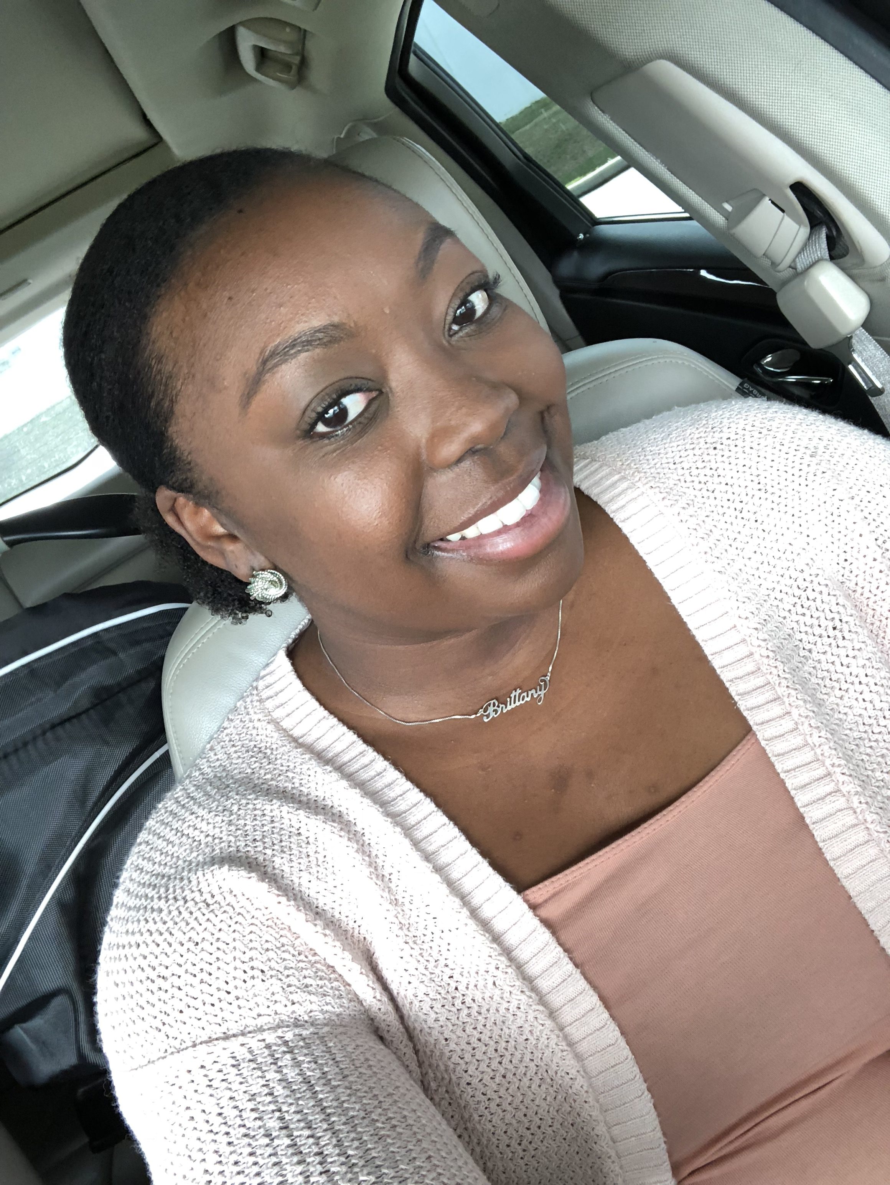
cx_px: 445
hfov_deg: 44.2
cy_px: 592
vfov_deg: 56.8
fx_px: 1096
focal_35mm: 32
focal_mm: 2.87
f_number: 2.2
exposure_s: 1/120
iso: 160
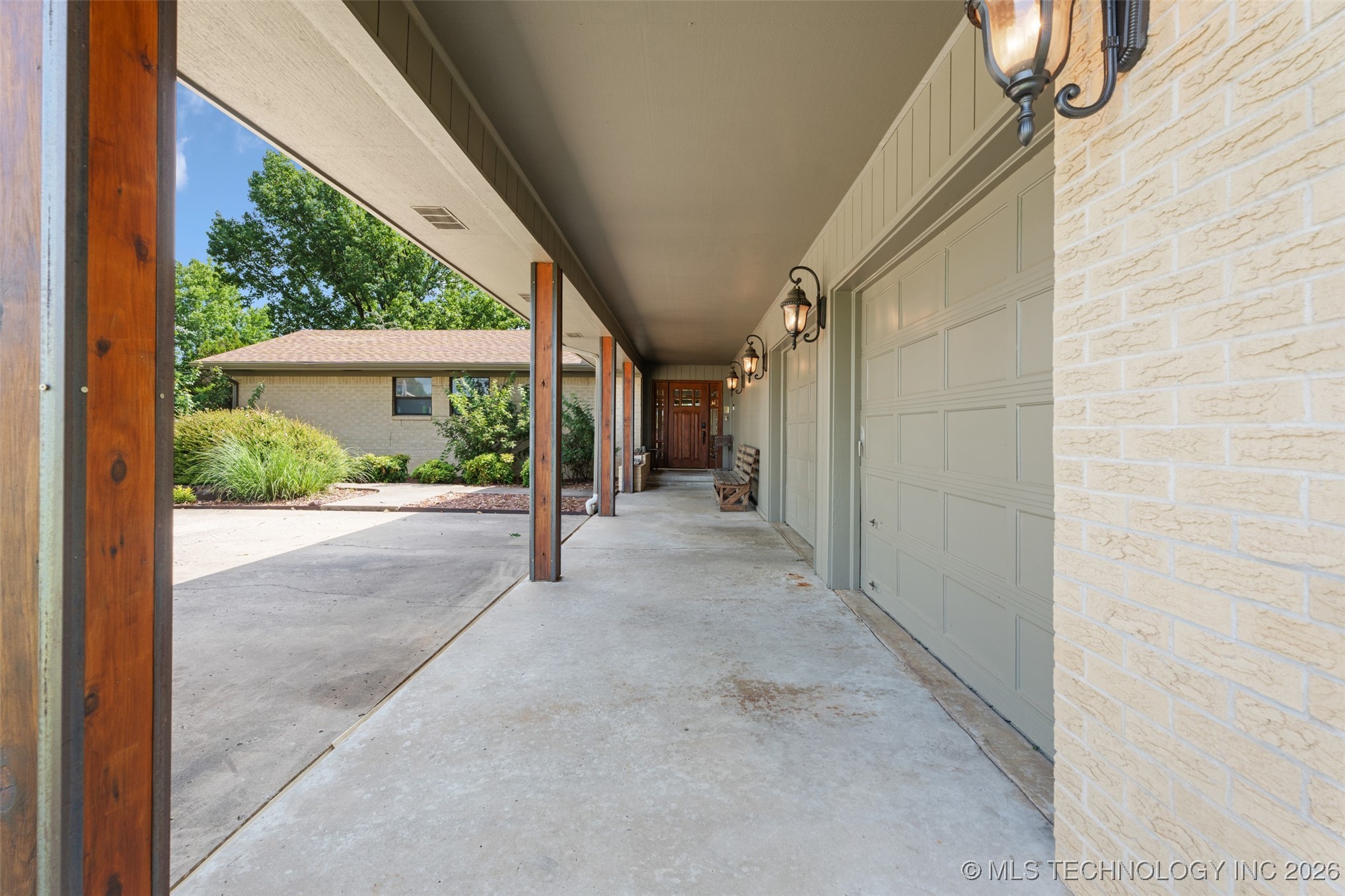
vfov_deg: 73.7
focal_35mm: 16
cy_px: 448
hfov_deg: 96.7
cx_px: 672
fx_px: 598
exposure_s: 1/15
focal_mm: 16
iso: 250
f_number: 9
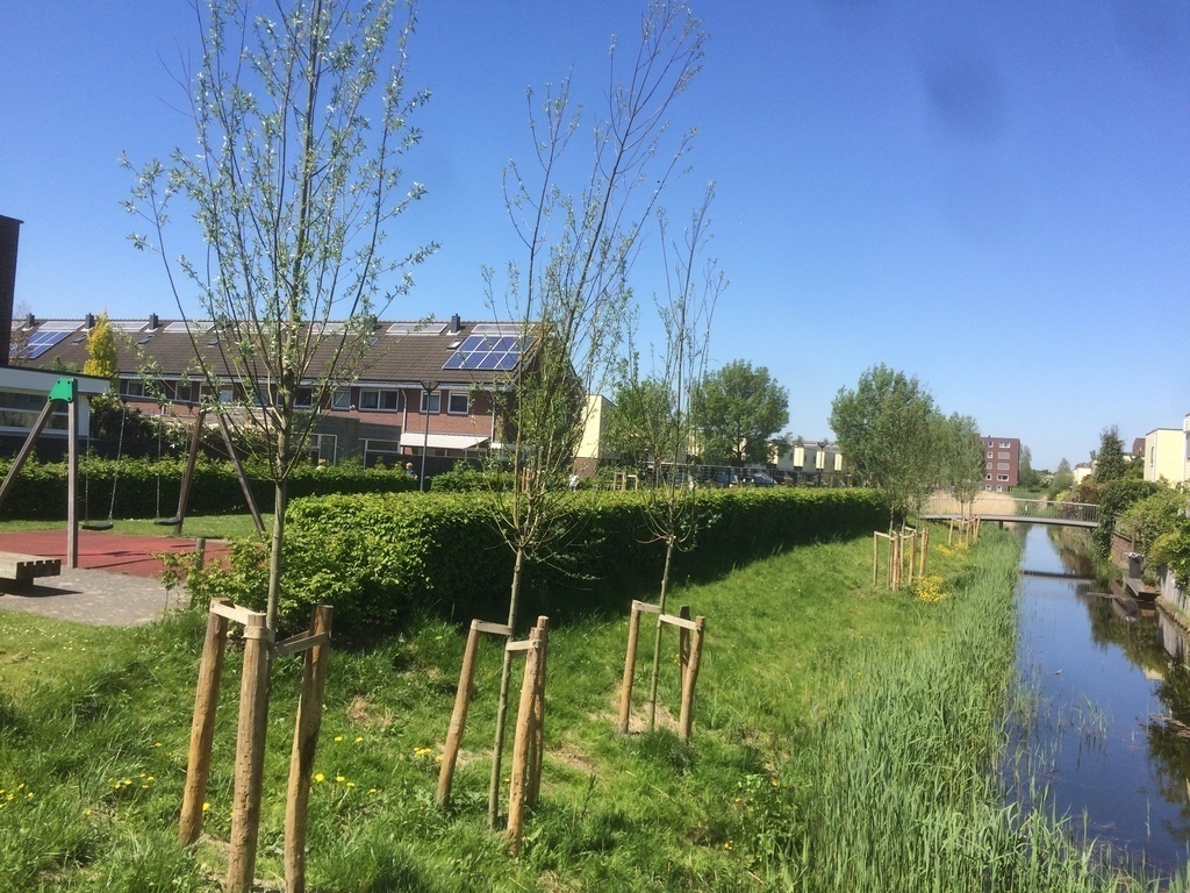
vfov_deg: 48.2
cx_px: 595
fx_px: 997
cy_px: 446
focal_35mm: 29
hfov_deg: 61.7
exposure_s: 1/1580
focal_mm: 4.15
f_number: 2.2
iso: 32
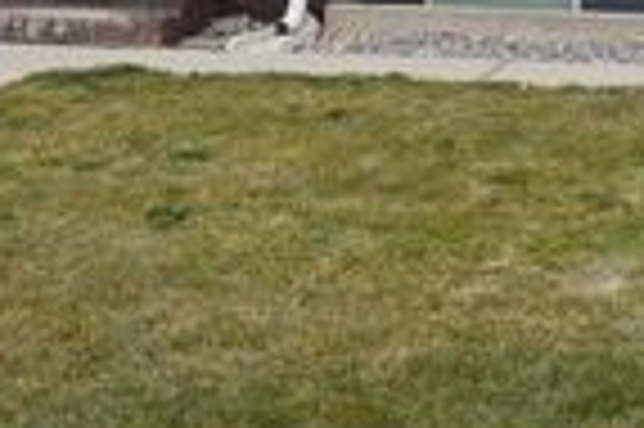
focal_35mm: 119
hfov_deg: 17.1
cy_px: -273
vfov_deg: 10.9
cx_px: 500
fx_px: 2126
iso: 125
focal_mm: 34
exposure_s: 1/60
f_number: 4
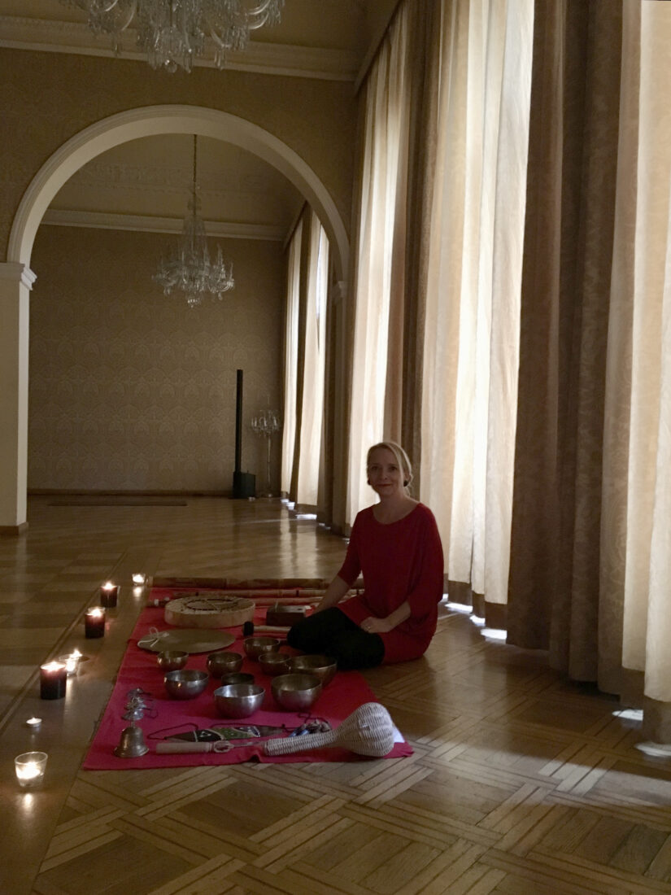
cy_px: 448
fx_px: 750
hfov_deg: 48.2
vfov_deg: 61.7
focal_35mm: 29
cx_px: 336
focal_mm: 4.2
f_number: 2.2
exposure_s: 1/17
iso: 400
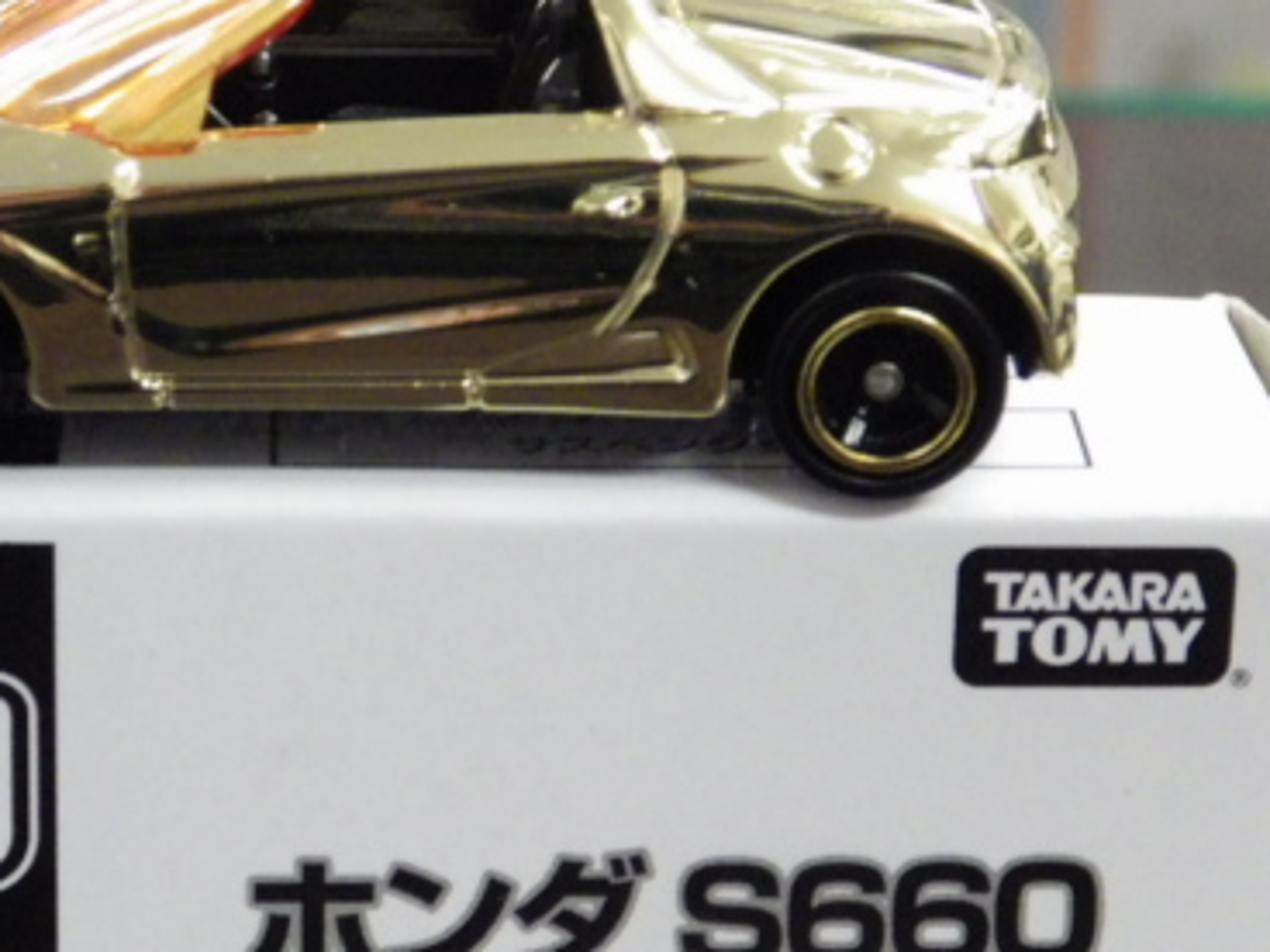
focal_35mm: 179
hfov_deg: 11.0
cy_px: 593
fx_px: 6567
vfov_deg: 8.3
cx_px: 342
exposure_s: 1/30
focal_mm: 18.4
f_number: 4.6
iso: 1000
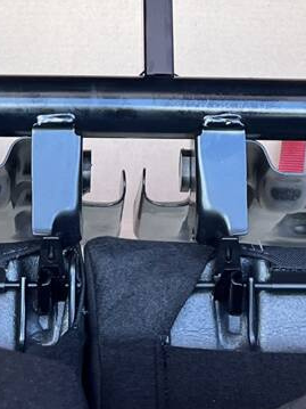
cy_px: -202
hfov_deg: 12.7
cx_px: 106
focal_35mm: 116
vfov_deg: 15.6
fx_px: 1368
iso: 100
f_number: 1.6
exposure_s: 1/121
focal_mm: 5.1
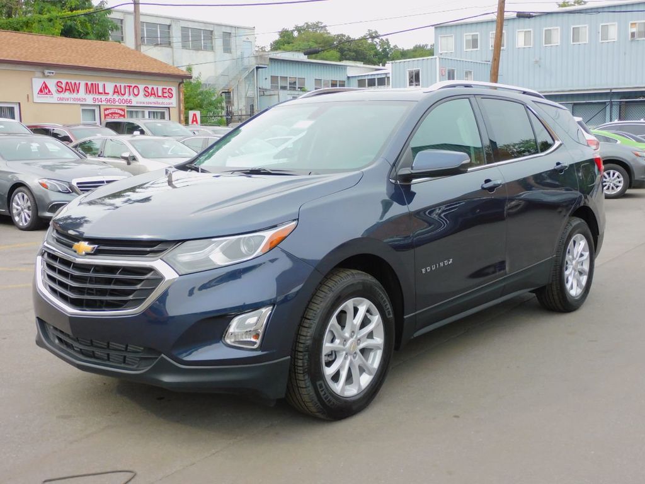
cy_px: 242
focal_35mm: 40
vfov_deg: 36.0
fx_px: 745
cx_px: 322
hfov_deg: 46.8
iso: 125
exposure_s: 1/320
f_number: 3.8
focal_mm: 7.2
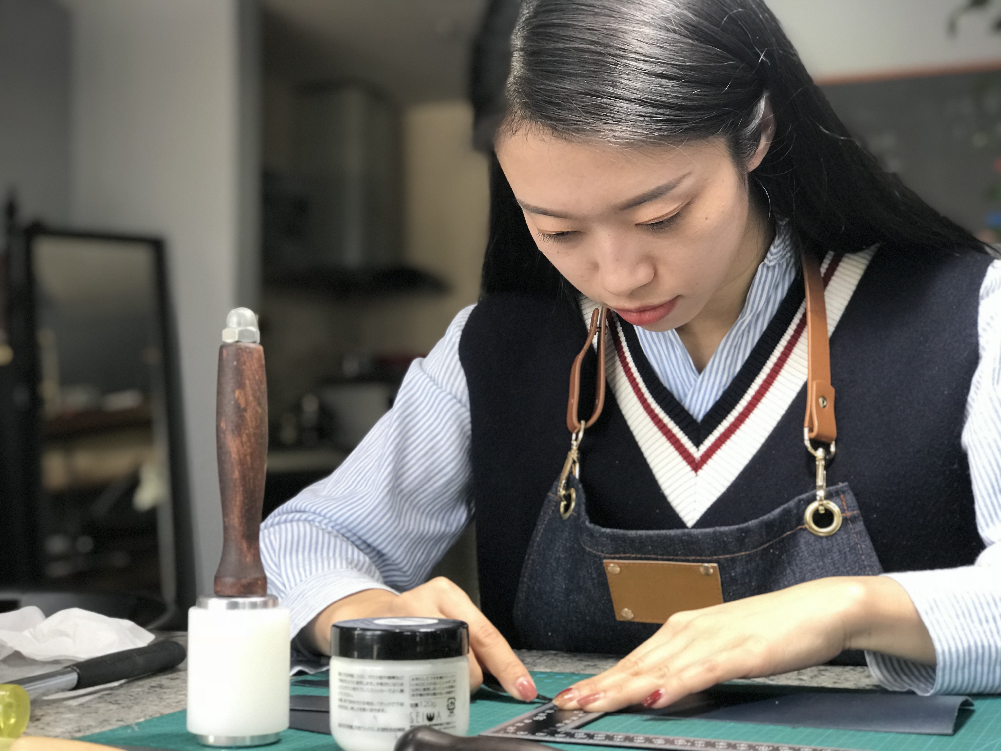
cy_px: 376
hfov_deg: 33.8
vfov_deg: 25.7
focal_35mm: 57
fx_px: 1648
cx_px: 500
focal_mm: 6.6
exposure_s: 1/100
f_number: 2.8
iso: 160
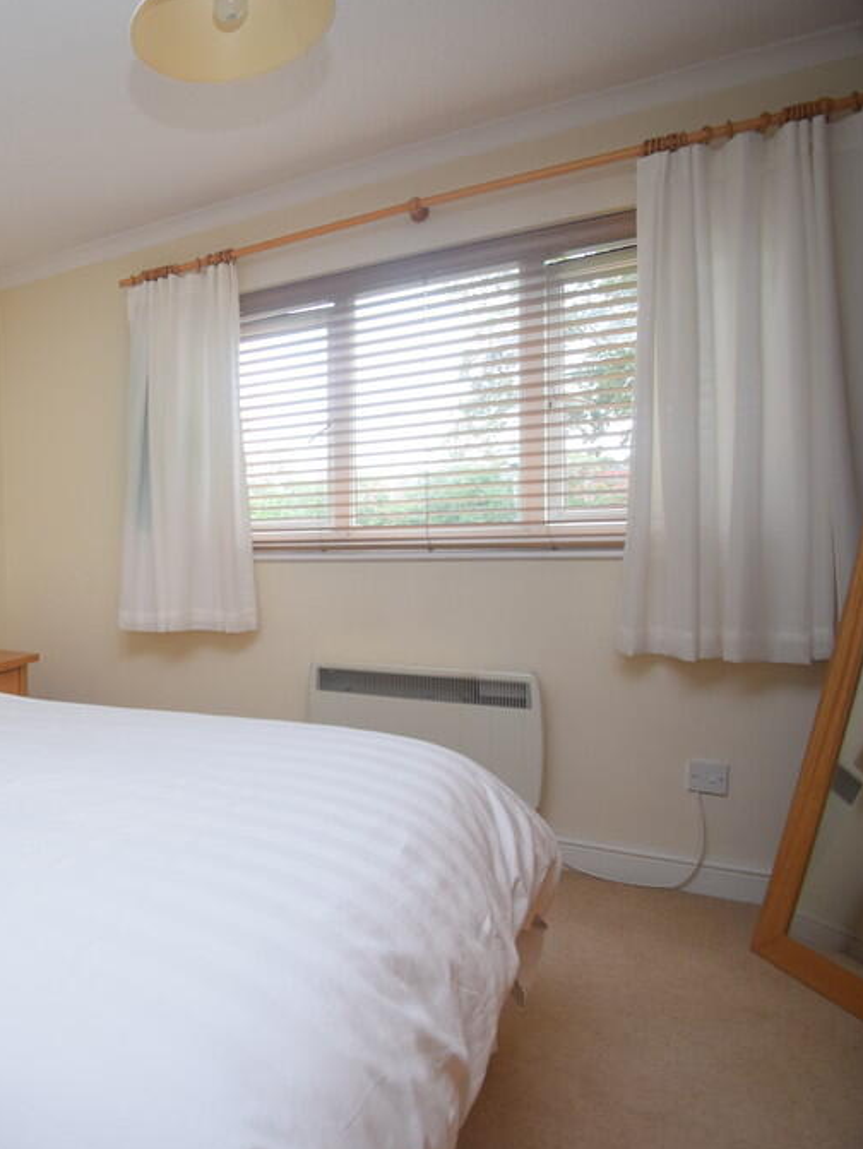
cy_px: 576
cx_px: -7
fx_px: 731
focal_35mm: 22
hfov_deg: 49.4
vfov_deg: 76.4
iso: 640
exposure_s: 1/60
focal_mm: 10
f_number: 4.5
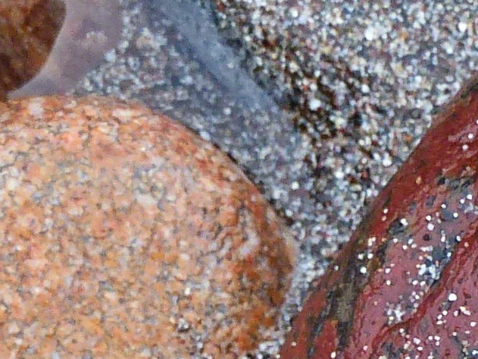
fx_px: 12702
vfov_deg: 1.6
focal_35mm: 920
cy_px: 757
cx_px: 741
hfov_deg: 2.2
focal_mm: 26.1
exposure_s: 1/80
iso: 100
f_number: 2.8
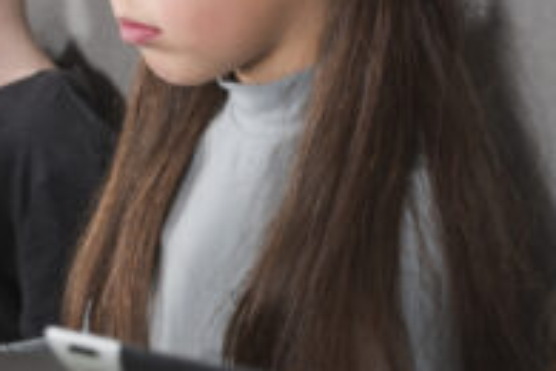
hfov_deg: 16.5
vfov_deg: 11.1
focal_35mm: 123
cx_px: 123
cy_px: 86
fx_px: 1900
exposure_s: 1/160
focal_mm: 50
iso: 100
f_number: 6.3
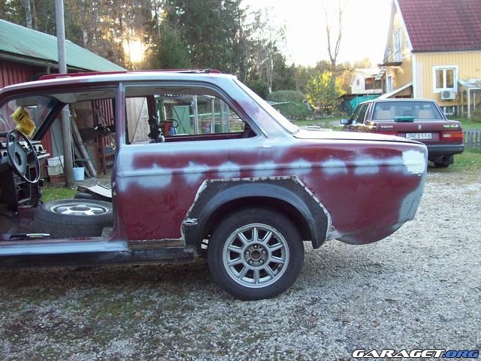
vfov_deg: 39.7
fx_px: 500
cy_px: 180
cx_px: 240
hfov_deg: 51.4
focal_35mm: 36
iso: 124
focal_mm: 6
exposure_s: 1/64
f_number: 2.7
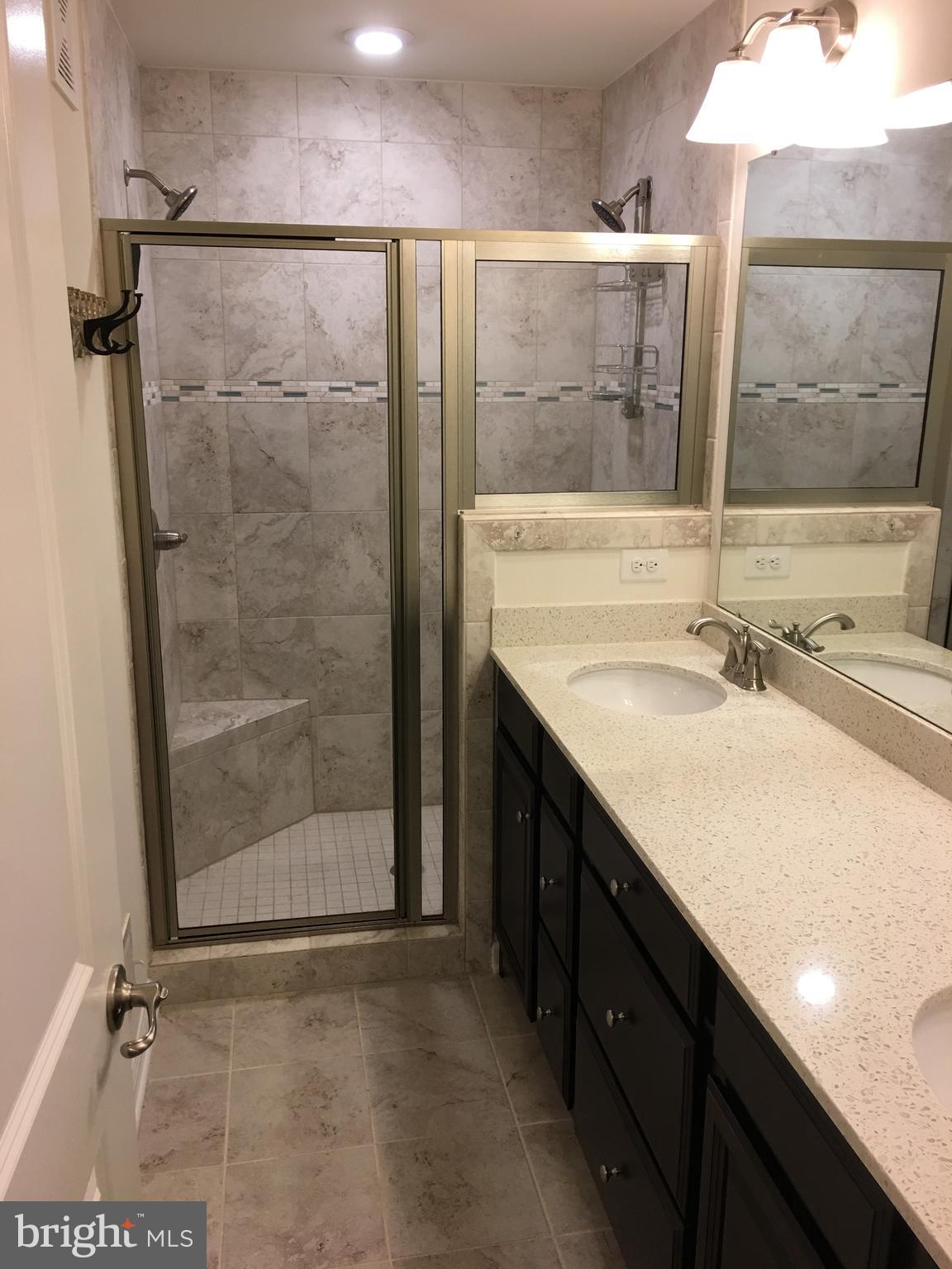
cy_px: 634
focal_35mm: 29
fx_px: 1063
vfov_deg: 61.7
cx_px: 476
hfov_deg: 48.2
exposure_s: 1/30
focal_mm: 4.15
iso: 40
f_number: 2.2
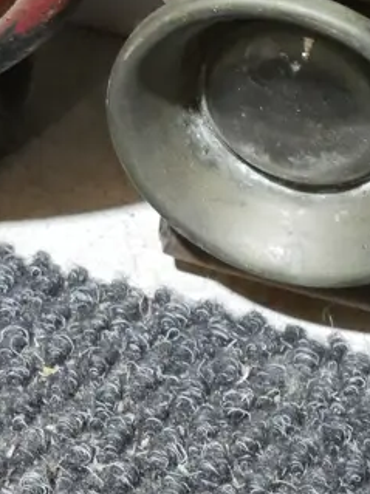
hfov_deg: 11.9
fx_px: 1740
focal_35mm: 122
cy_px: -119
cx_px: -40
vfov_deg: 15.5
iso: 2500
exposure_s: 1/60
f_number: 5.6
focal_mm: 19
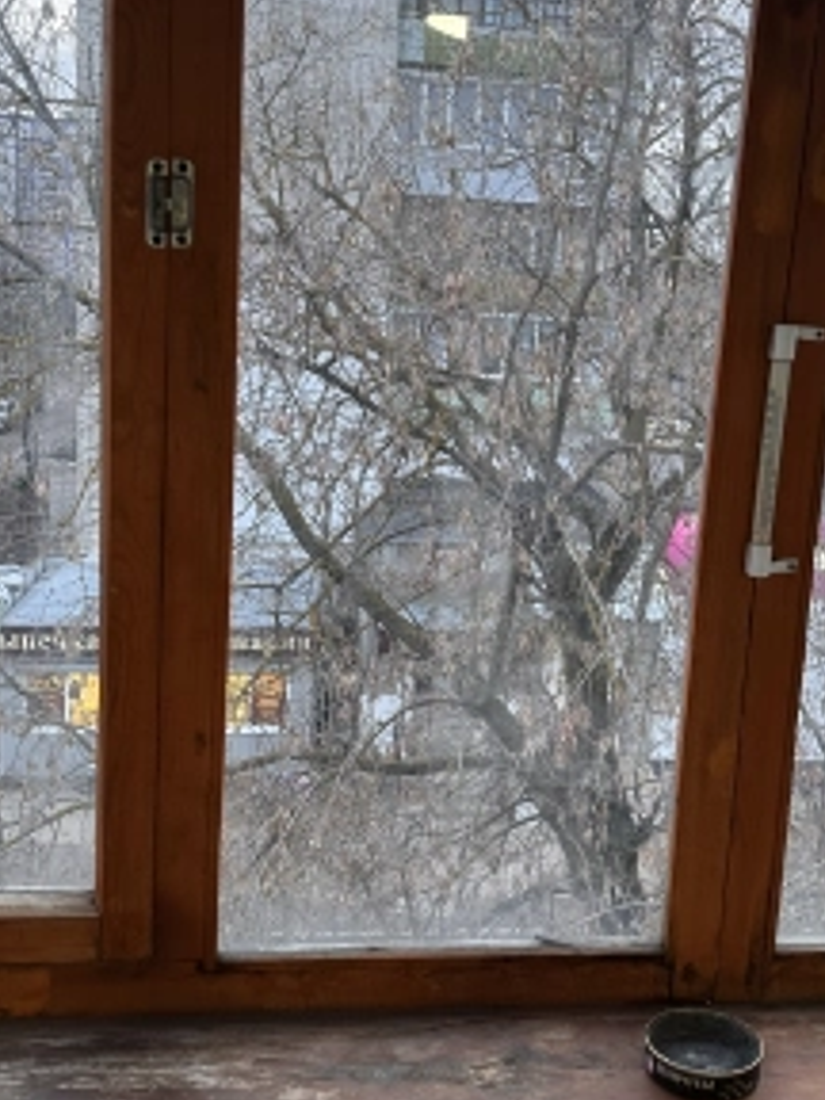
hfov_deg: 36.6
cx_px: 514
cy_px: 489
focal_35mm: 39
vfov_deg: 47.8
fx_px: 1239
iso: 200
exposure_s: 1/50
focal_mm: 6.86
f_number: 1.78
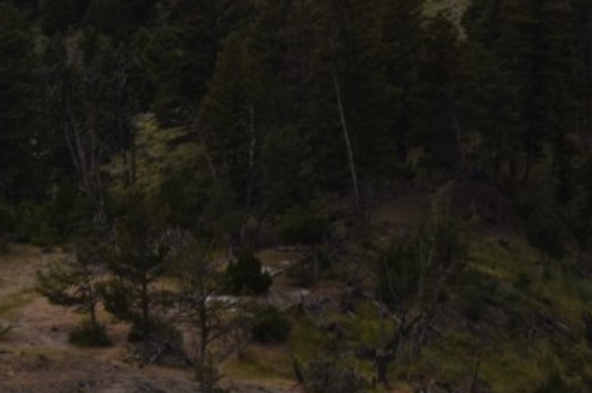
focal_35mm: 214
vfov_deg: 6.4
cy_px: 60
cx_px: -240
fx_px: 3514
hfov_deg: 9.4
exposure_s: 1/200
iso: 100
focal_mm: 48
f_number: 14
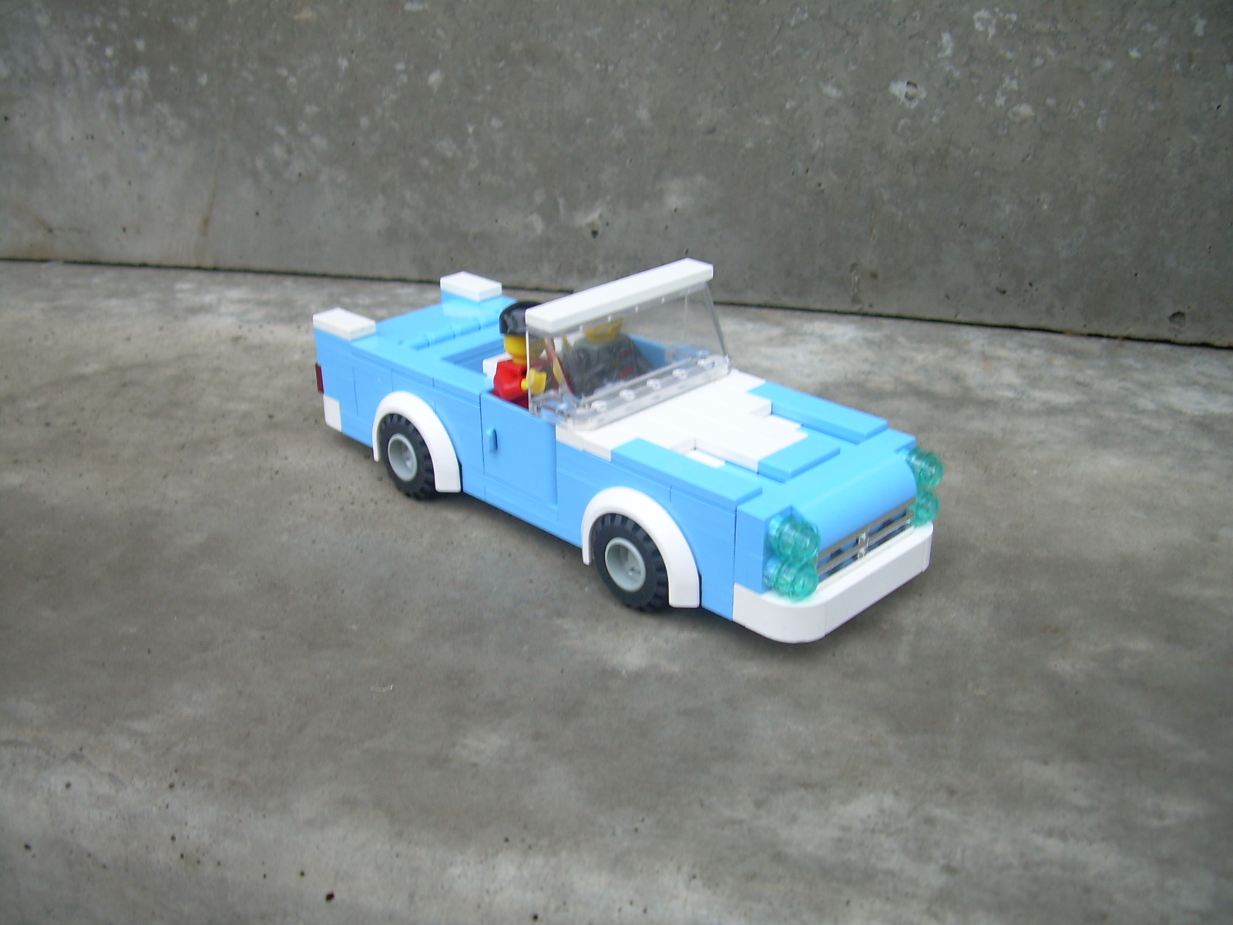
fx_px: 1354
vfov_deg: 37.7
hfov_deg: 49.0
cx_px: 616
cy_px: 462
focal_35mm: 38
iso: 50
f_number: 2.8
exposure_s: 1/15
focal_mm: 6.3
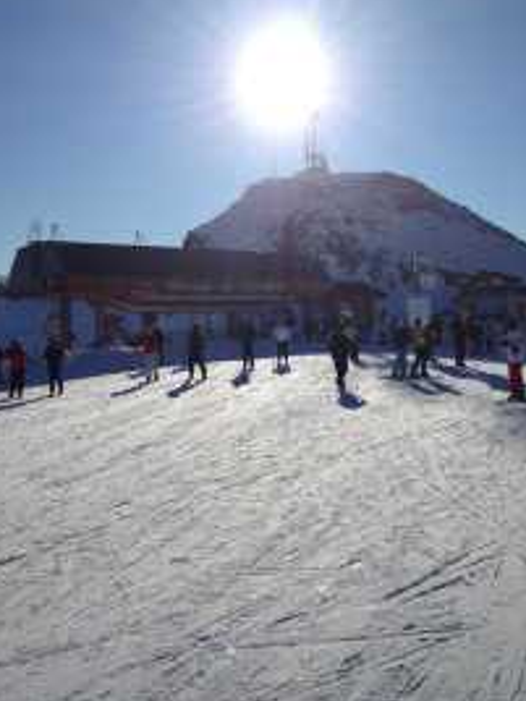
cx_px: 254
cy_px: 366
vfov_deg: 40.4
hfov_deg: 30.9
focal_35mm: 47
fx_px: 952
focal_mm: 4.28
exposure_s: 1/6944
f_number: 2.4
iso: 64
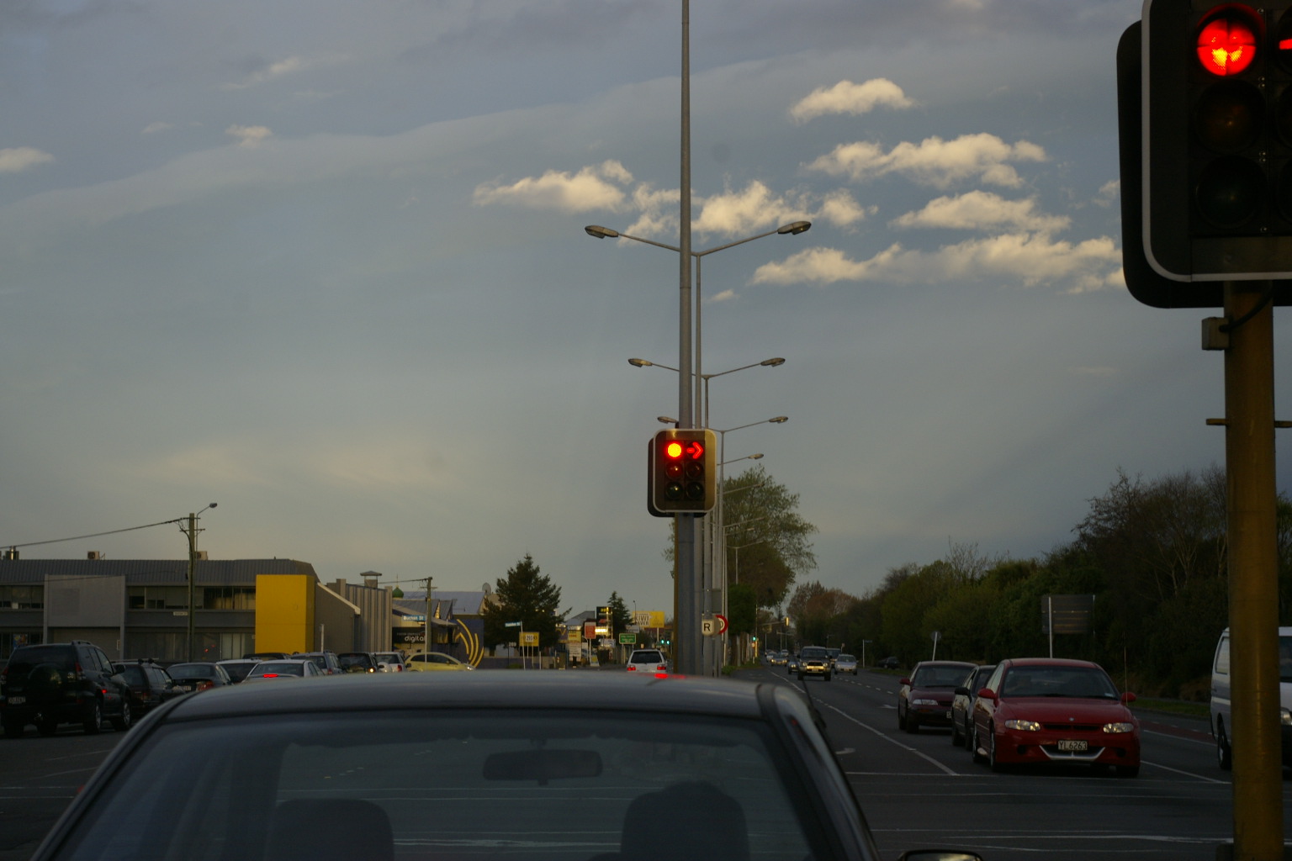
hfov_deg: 24.6
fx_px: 2961
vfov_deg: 16.6
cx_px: 646
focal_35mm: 82
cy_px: 430
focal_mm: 55
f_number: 8
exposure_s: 1/125
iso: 400
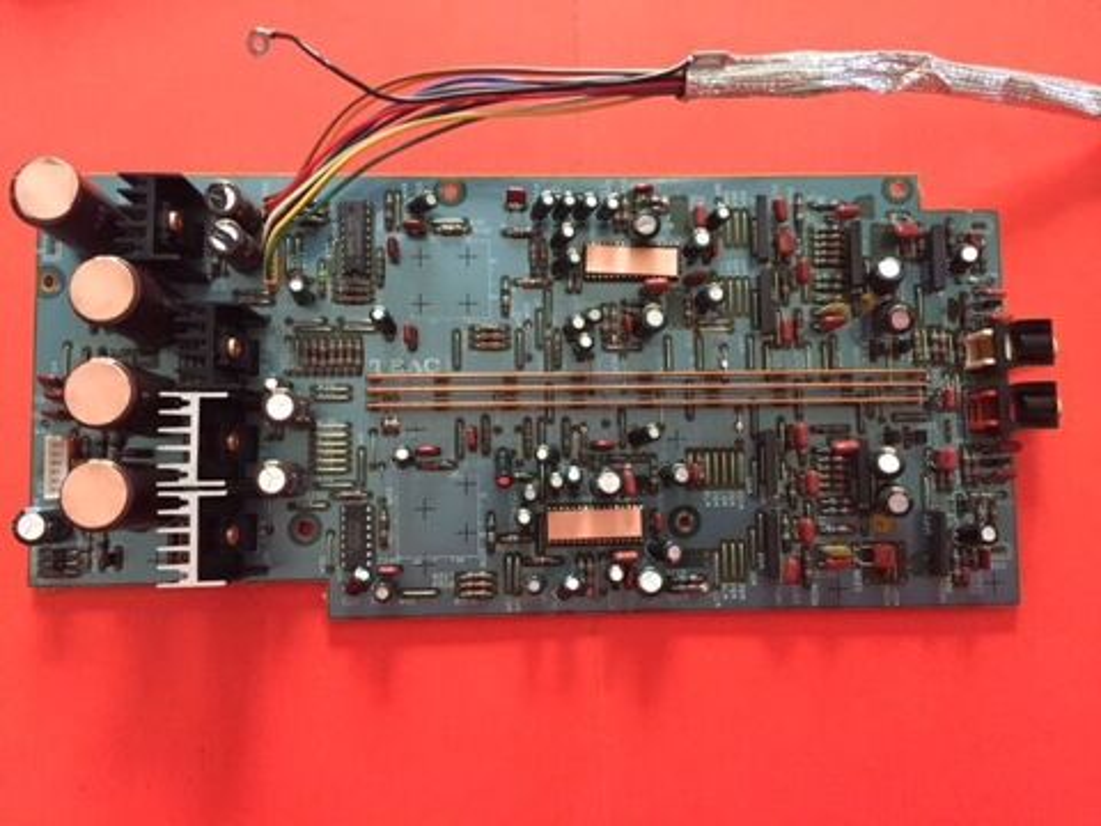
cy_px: 413
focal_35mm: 29
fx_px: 922
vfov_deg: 48.2
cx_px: 550
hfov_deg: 61.7
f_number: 2.2
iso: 400
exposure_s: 1/17
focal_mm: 4.15
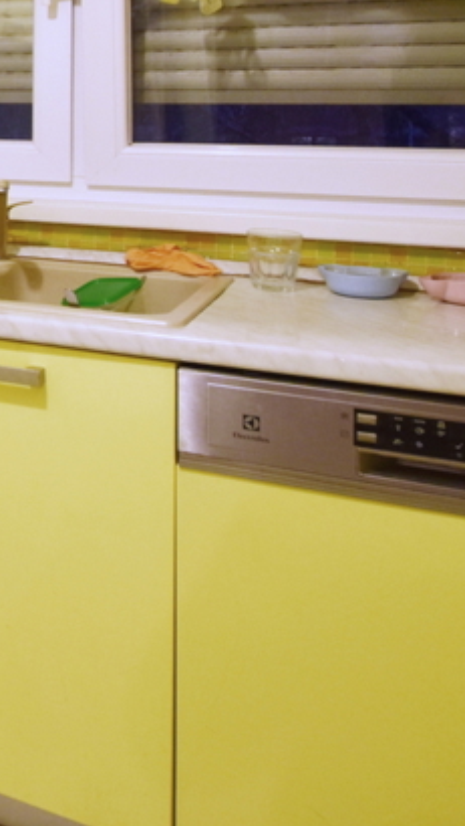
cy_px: 127
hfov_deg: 19.5
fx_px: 1007
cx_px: -366
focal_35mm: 46
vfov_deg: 41.9
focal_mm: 10
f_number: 4.5
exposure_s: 1/15
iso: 360
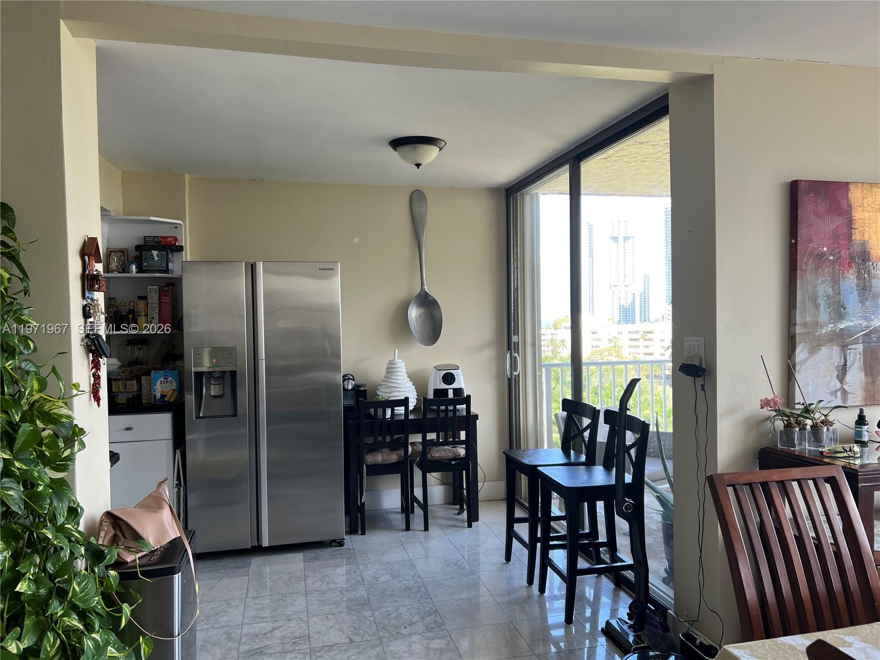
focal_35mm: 26
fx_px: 661
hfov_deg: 67.3
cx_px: 440
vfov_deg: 53.1
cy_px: 330
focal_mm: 5.7
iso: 32
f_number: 1.5
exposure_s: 1/126
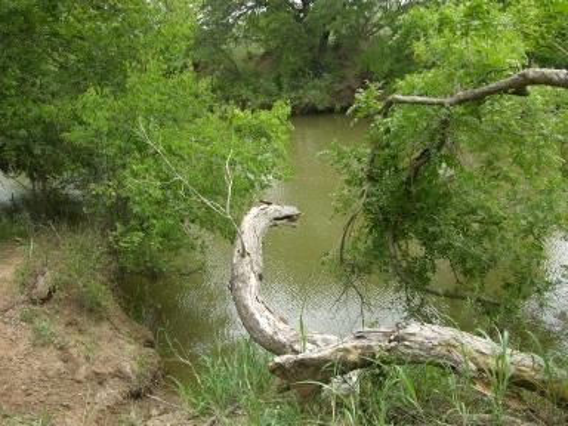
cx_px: 284
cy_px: 213
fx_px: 574
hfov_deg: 52.6
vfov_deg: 40.7
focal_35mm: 35
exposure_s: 1/108
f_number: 4
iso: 50
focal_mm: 8.9
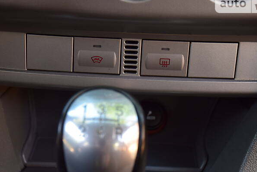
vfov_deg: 16.9
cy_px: 105
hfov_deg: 25.0
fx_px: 579
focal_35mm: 81
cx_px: 111
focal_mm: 40
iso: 400
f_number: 7.1
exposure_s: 1/40
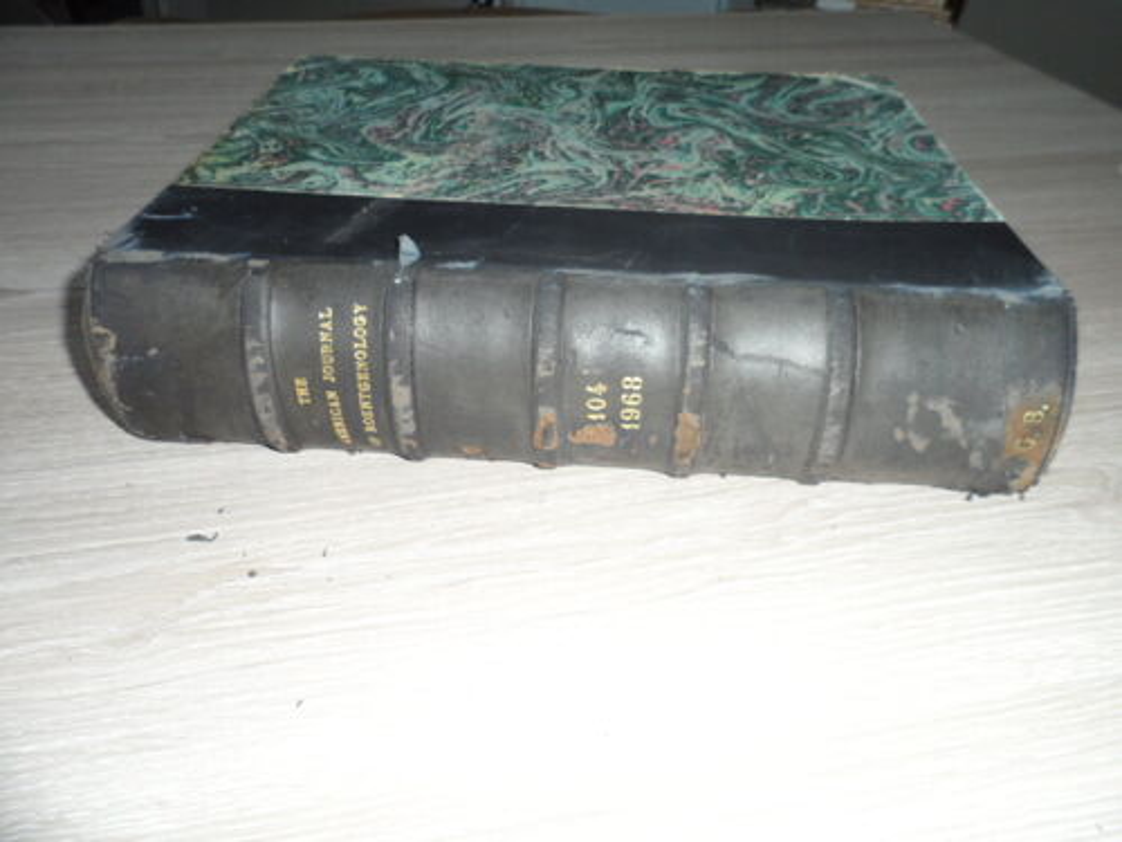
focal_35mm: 26
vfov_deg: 53.1
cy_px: 421
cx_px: 561
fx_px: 843
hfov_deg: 67.3
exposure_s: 1/30
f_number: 3.3
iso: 100
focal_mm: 4.9
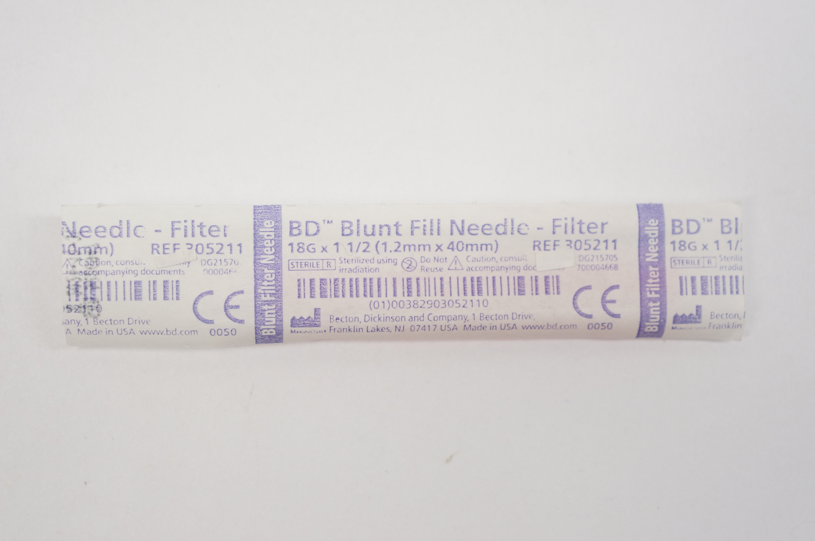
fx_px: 1357
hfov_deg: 33.4
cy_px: 270
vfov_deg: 22.6
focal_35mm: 60
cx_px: 408
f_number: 5.6
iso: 400
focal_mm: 40
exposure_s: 1/100
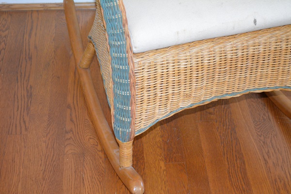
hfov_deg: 26.0
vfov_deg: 17.5
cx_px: 146
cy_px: 97
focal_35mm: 78
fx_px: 630
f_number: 5.6
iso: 2500
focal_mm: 52
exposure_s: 1/60
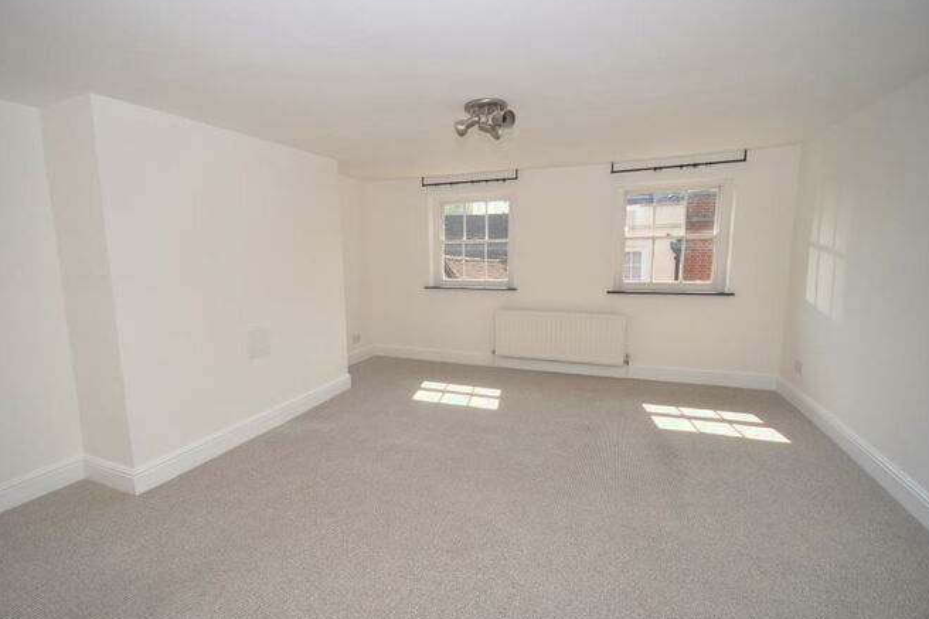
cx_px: 449
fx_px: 413
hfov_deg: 96.7
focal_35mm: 16
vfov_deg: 73.7
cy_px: 310
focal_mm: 10
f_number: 6.3
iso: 200
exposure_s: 1/160
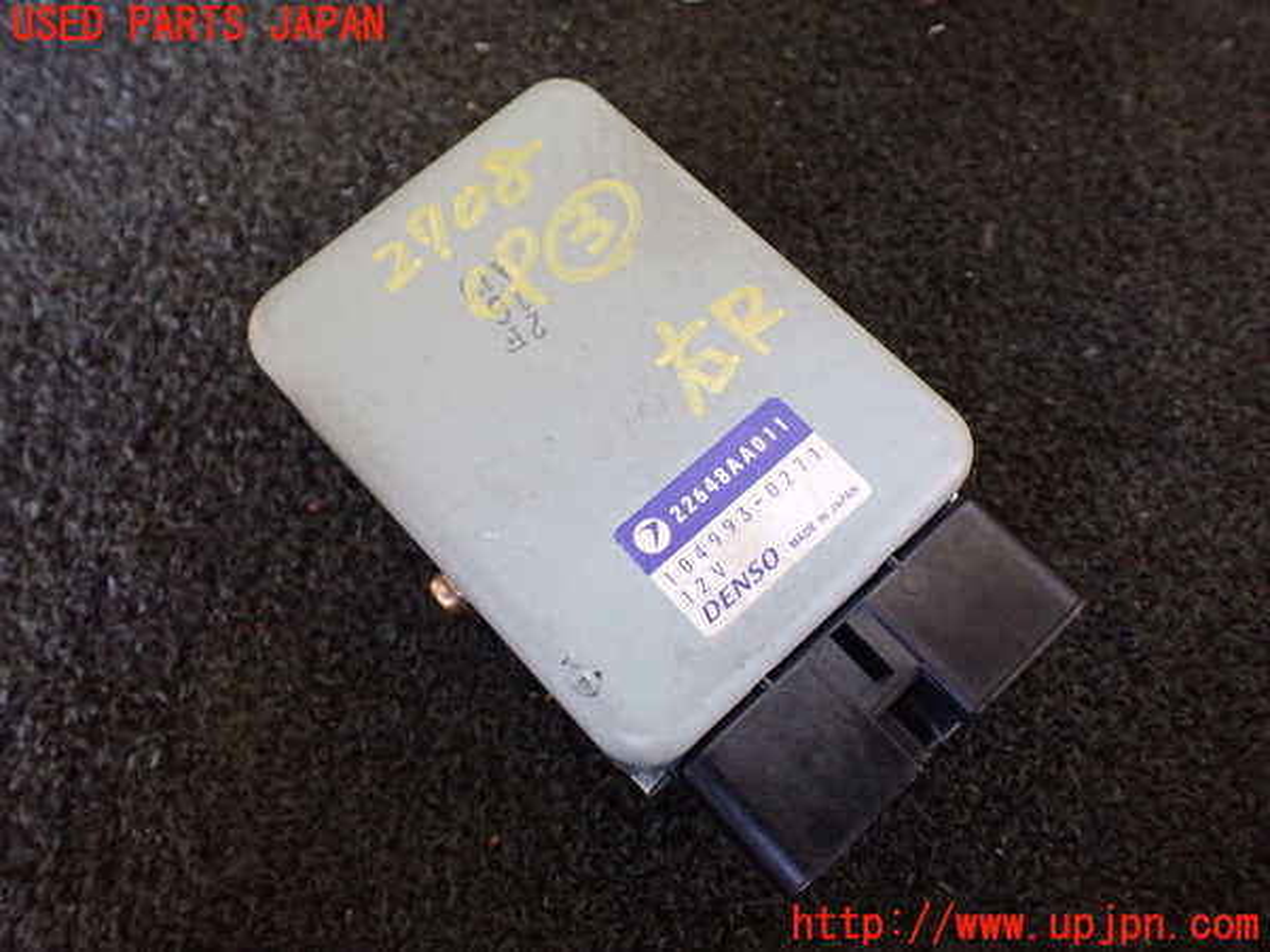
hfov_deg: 60.0
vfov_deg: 46.8
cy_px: 476
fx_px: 1101
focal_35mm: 30
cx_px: 635
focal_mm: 5.4
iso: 800
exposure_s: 1/100
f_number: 2.3
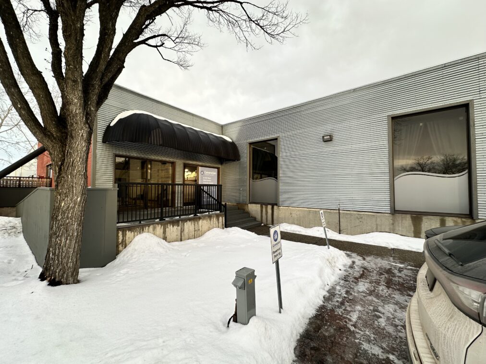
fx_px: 197
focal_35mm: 14
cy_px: 182
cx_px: 243
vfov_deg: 85.7
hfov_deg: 102.1
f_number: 2.2
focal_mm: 2.22
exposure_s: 1/226
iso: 40
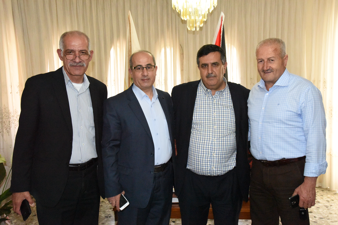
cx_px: 169
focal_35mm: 38
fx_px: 357
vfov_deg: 35.1
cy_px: 112
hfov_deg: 50.7
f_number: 10
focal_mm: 38
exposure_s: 1/250
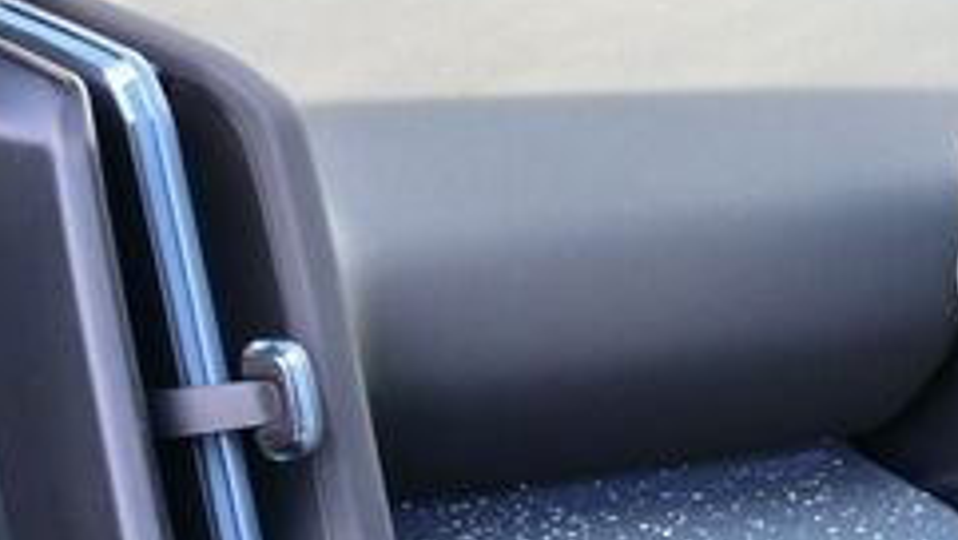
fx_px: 4374
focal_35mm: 172
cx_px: 1642
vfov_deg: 7.1
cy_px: 322
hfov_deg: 11.7
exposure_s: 1/60
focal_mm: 27.5
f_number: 6.3
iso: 250
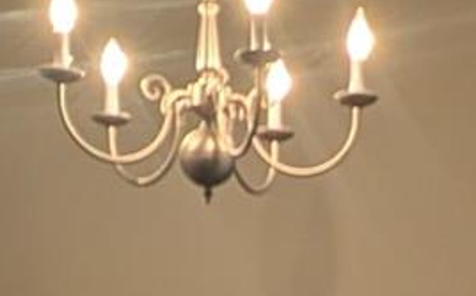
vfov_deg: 12.0
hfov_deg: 21.3
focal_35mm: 97
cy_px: 588
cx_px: 359
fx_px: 1257
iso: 83
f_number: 1.95
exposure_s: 1/60
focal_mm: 2.23
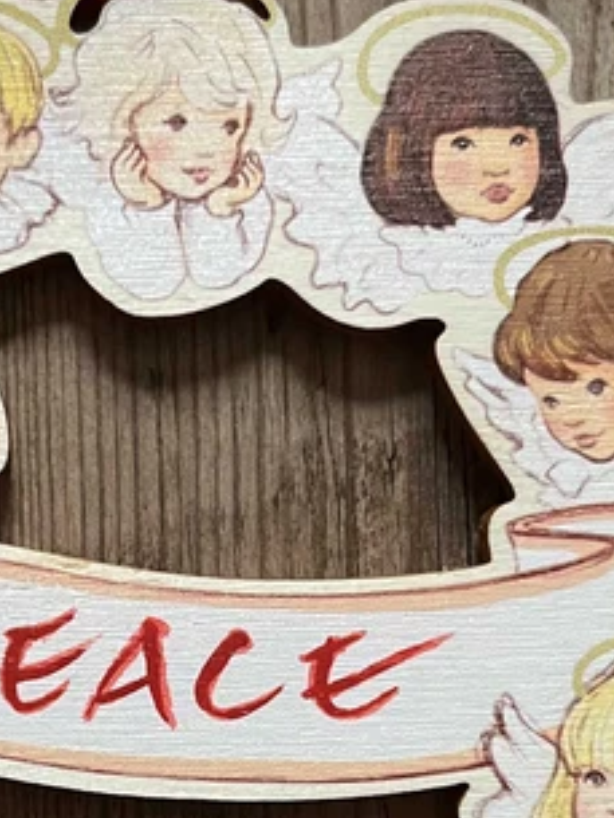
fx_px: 1773
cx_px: 129
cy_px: 633
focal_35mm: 75
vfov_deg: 25.6
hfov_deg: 19.5
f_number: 1.6
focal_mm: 5.1
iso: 400
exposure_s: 1/60
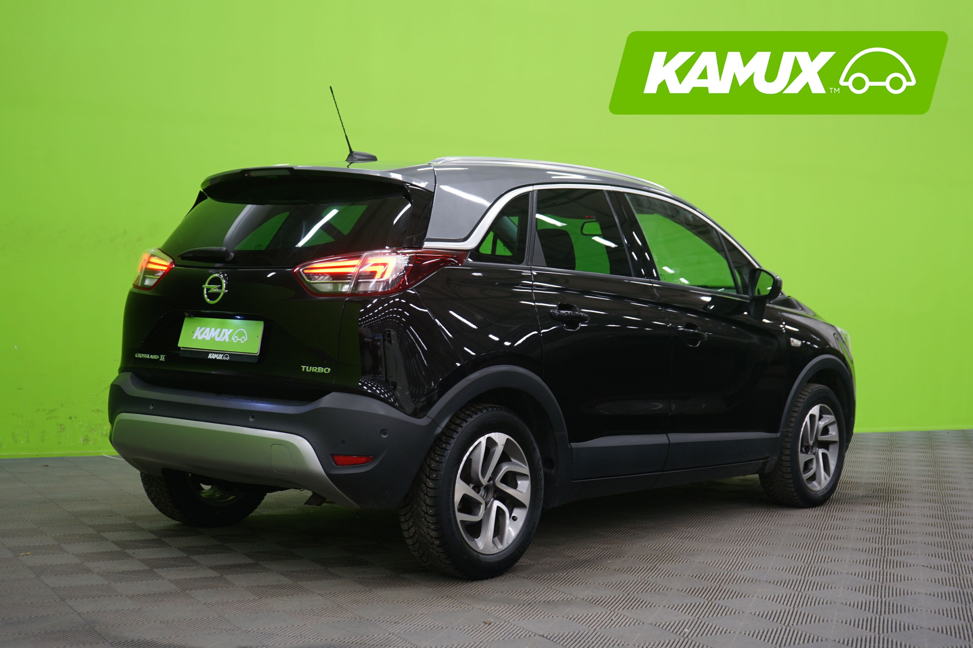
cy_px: 324
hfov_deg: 40.3
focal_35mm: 49
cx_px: 486
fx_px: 1324
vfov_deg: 27.5
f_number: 4.5
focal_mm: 49
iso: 400
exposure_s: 1/8
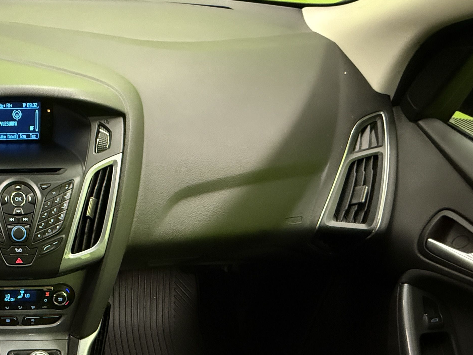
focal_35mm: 30
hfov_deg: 50.8
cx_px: 22
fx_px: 410
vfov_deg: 40.5
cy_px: 362
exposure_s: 1/50
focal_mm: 2.22
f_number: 2.2
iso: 1000
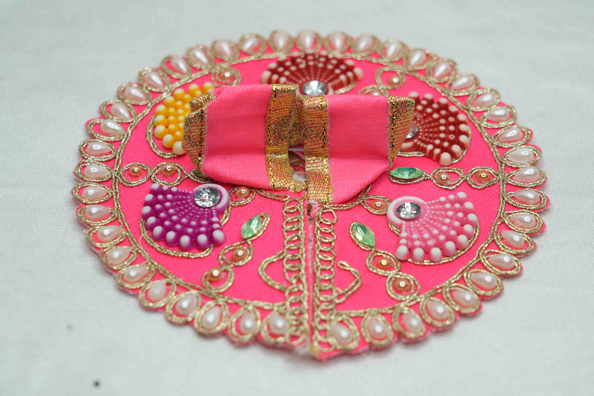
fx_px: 1732
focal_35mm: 105
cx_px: 297
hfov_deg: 19.5
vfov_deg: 13.0
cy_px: 198
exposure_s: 1/80
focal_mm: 105
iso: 250
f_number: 7.1
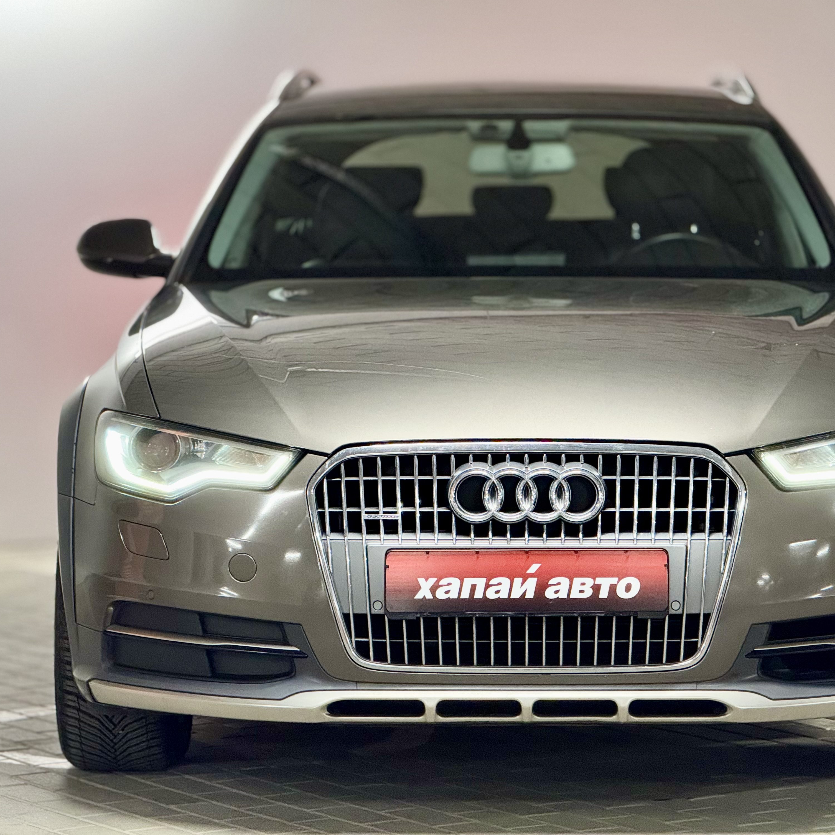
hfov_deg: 12.3
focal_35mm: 142
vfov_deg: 12.3
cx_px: 524
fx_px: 3875
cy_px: 416
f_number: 2.8
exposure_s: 1/49
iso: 400
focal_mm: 15.66
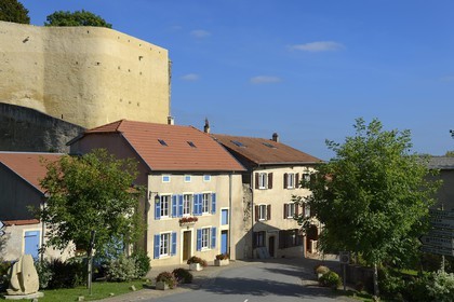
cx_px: 227
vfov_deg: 30.5
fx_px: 555
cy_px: 151
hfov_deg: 44.5
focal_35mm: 44
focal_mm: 44
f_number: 6.3
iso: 200
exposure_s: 1/800
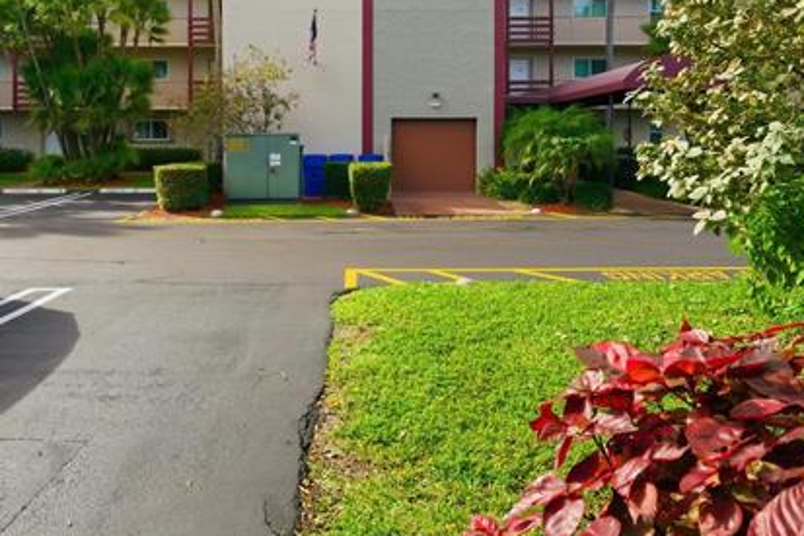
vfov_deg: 41.2
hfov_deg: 60.2
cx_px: 358
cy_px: 139
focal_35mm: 31
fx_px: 692
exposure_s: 1/320
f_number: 7.1
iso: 160
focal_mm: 16
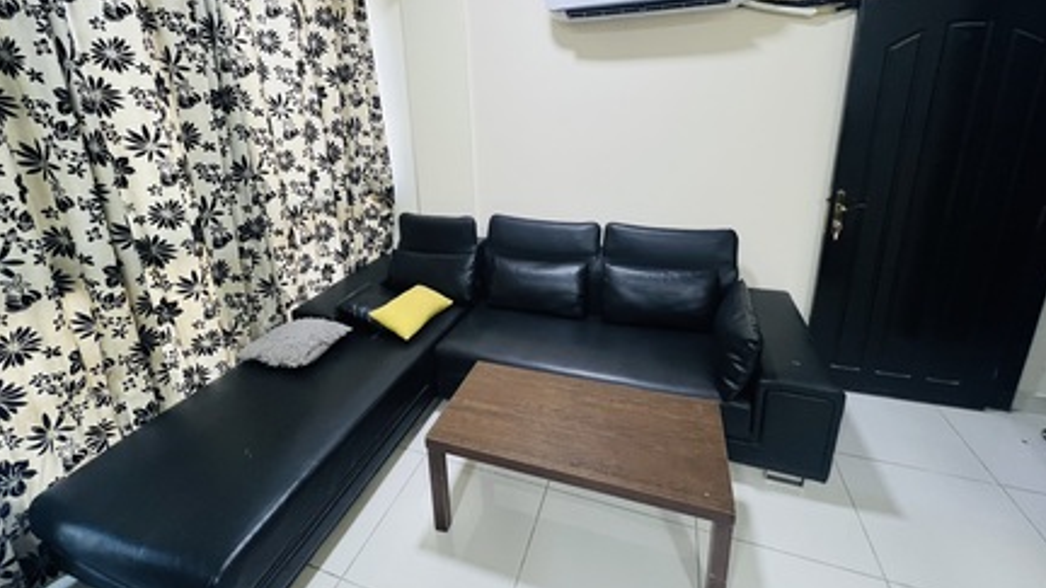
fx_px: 416
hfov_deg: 103.0
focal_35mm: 15
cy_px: 214
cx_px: 505
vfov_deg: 69.2
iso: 160
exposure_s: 1/50
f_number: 1.8
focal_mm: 1.57
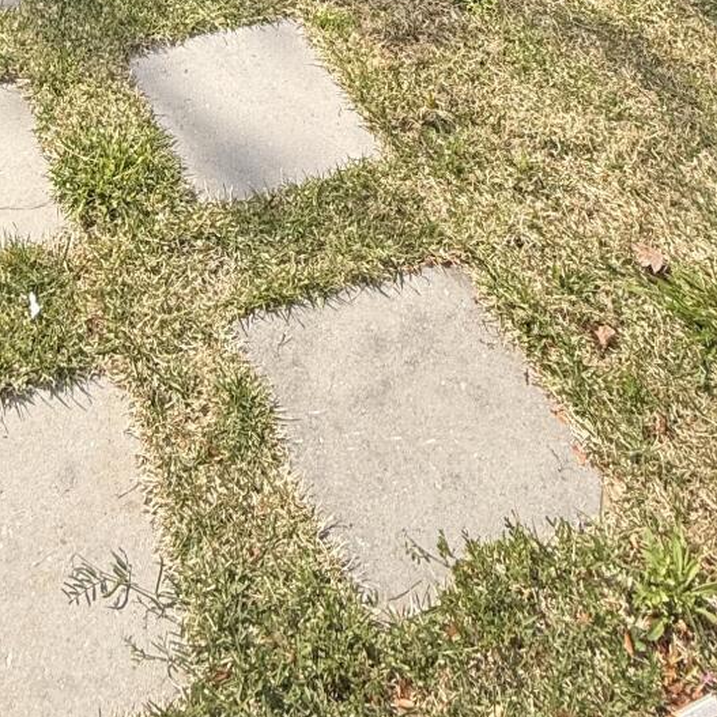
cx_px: 148
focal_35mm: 47
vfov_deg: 25.0
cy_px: -420
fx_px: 1101
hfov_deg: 35.0
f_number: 2.2
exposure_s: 1/574
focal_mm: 2.22
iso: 50
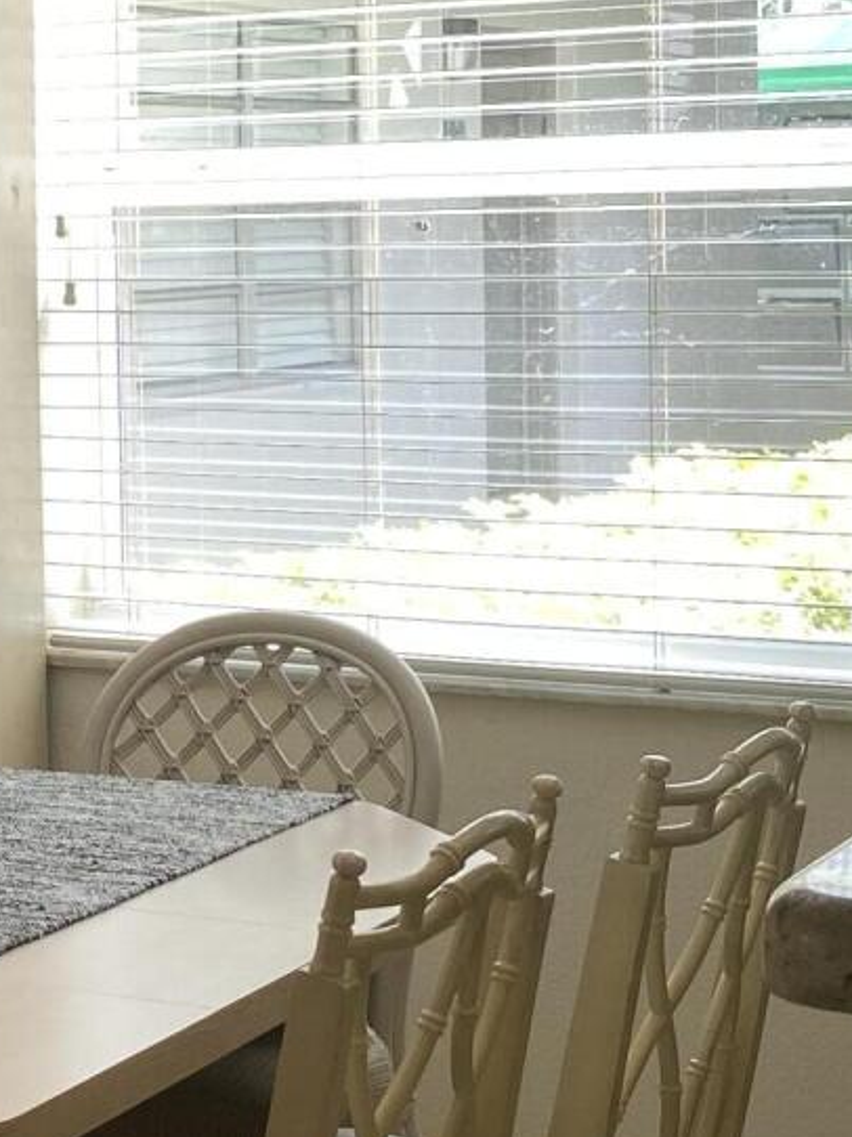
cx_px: -271
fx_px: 3153
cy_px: 344
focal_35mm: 96
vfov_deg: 20.4
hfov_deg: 14.7
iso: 40
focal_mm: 4.25
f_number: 1.8
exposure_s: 1/120
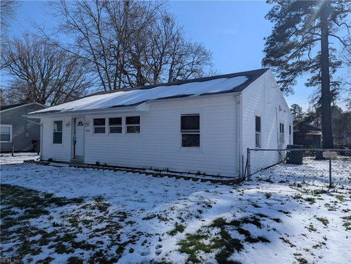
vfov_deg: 56.9
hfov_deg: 71.5
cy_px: 132
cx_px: 176
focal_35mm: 24
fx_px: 244
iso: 44
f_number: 1.85
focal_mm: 6.81
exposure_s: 1/4184
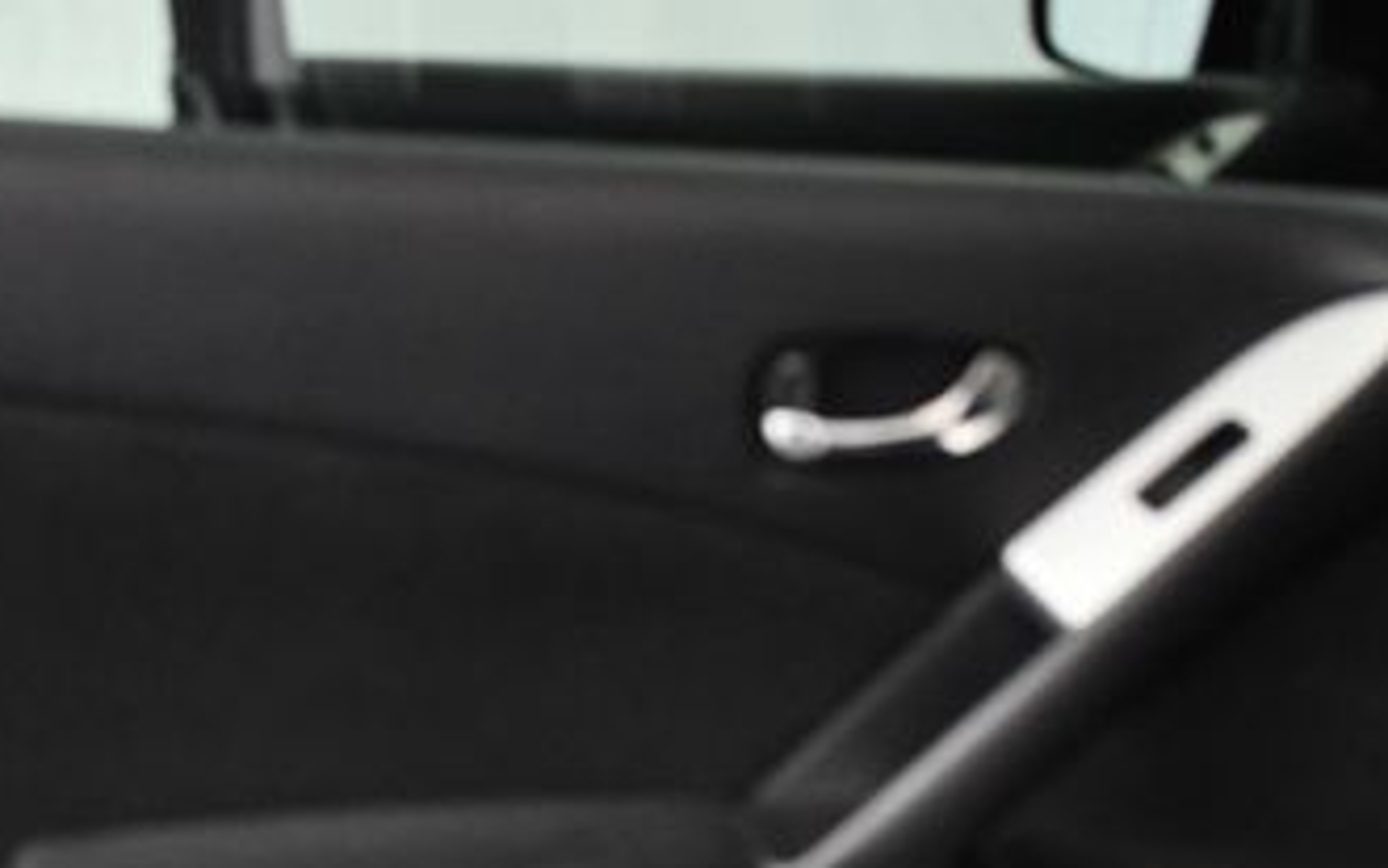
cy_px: 889
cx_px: 675
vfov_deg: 17.9
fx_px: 2686
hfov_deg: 29.0
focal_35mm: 71
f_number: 3.5
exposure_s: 1/125
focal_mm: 18
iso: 2500
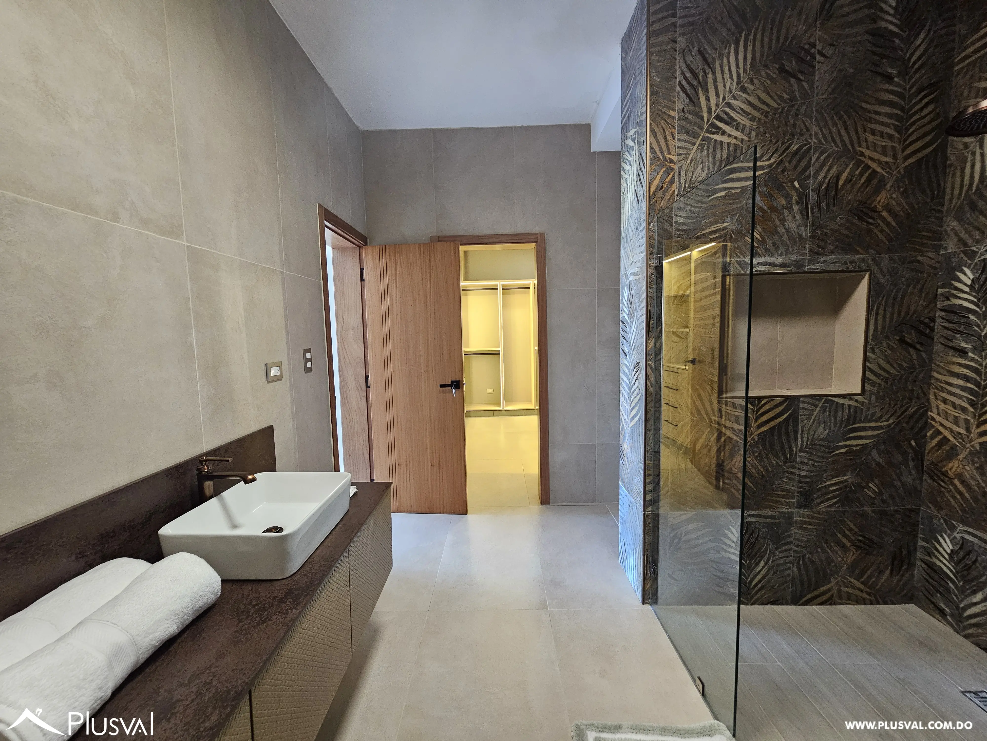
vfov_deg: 89.9
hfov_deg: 106.2
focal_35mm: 13
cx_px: 494
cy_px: 370
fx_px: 371
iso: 400
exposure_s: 1/40
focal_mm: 2.2
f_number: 2.2
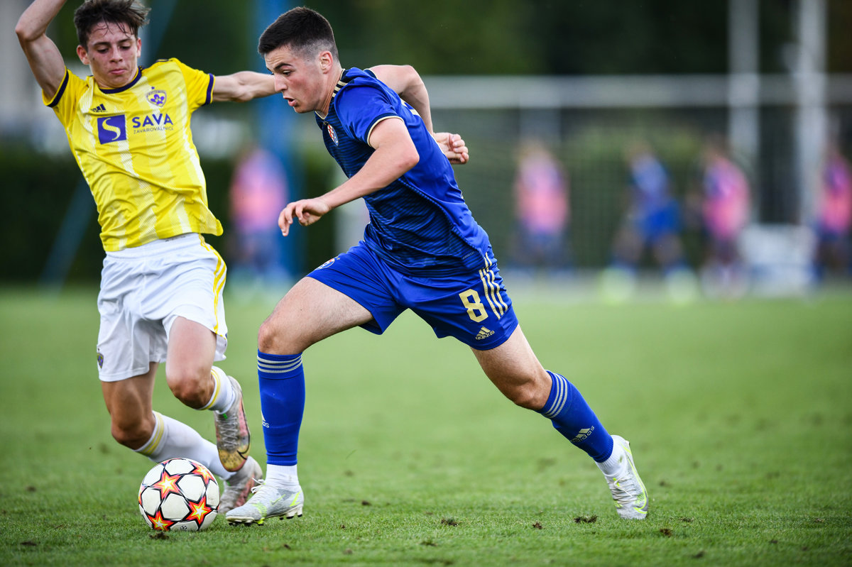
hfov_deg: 5.2
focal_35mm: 400
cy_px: 284
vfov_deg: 3.4
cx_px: 426
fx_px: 9462
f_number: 2.8
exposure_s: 1/1250
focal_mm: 400
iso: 800
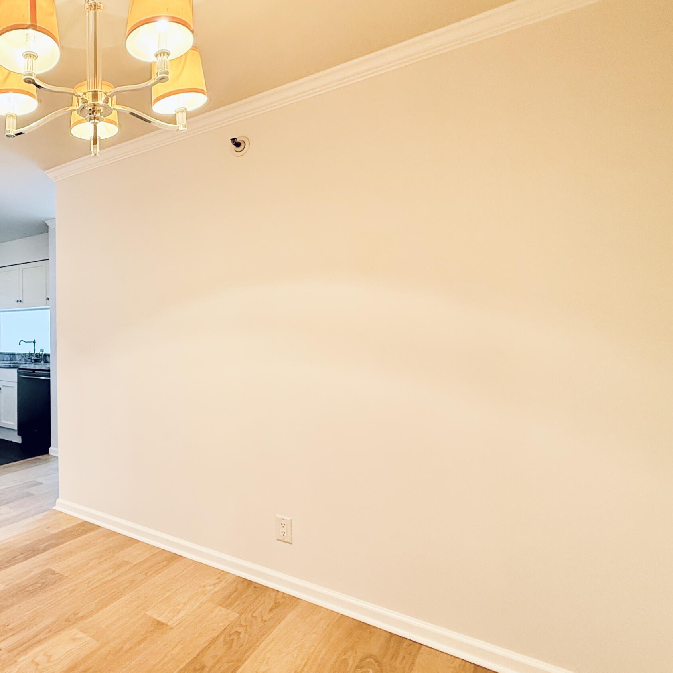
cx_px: 81
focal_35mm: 22
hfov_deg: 60.3
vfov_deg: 69.6
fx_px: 484
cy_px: 326
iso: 320
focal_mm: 2.22
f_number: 2.2
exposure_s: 1/60
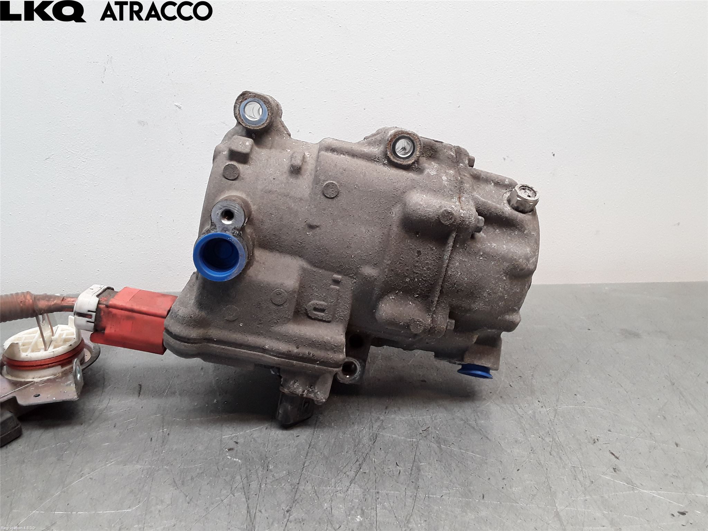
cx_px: 354
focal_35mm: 28
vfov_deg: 49.7
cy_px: 266
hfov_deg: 63.4
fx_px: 573
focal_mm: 2.91
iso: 80
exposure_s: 1/100
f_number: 1.9
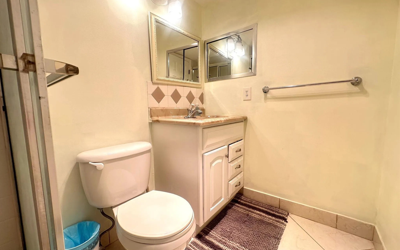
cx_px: 198
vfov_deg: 74.8
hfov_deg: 101.5
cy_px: 126
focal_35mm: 15
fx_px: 164
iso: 80
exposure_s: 1/120
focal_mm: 2.22
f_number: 2.2
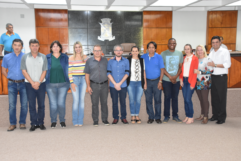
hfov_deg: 46.4
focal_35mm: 42
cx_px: 120
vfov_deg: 31.9
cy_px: 80
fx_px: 281
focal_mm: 28
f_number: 6.3
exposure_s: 1/60
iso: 2000
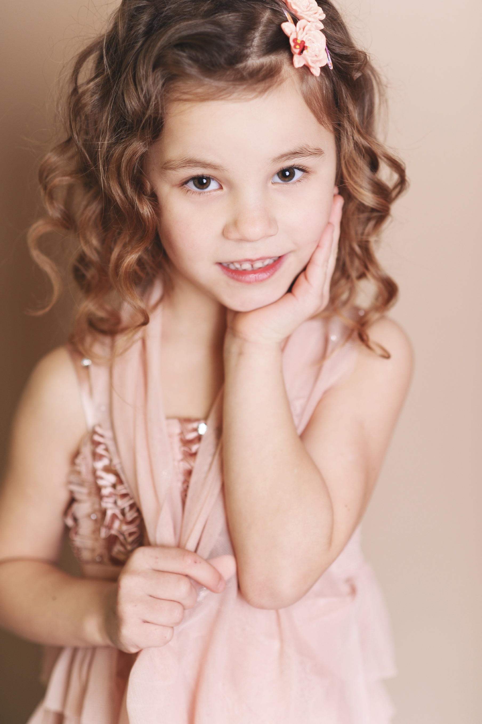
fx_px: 1708
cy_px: 362
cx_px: 241
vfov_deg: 23.9
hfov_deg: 16.1
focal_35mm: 85
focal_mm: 85
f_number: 2.8
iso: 200
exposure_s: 1/160
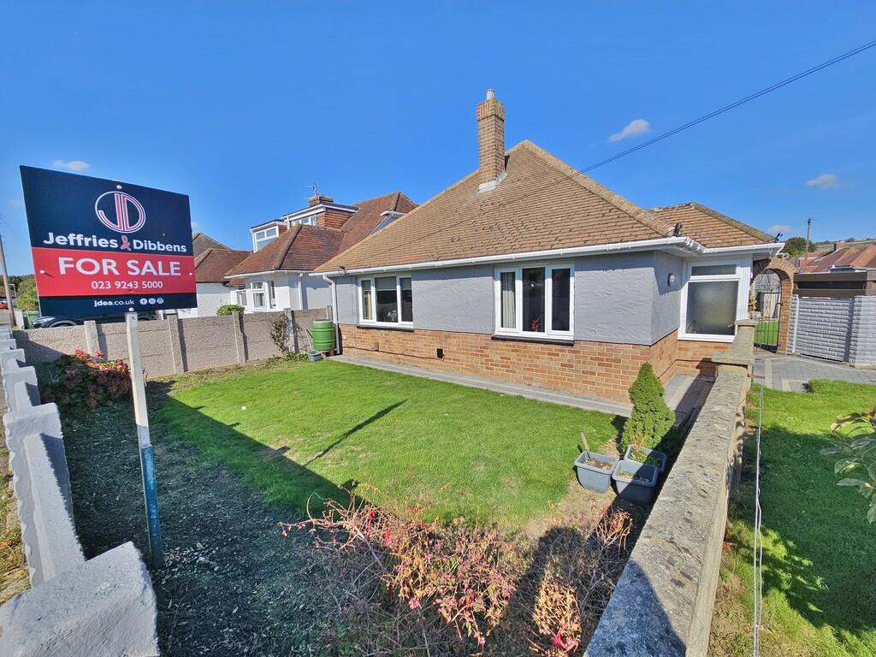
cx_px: 438
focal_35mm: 13
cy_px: 328
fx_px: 329
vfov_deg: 89.9
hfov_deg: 106.2
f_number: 2.2
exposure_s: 1/2737
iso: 50
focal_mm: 2.2
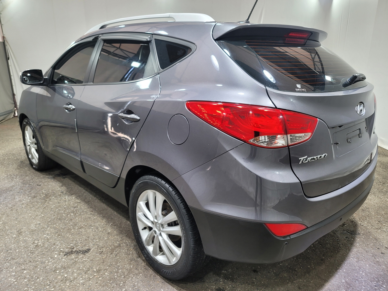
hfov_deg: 69.4
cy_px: 146
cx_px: 194
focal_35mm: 25
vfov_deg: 54.9
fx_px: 280
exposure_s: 1/120
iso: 100
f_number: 1.8
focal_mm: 7
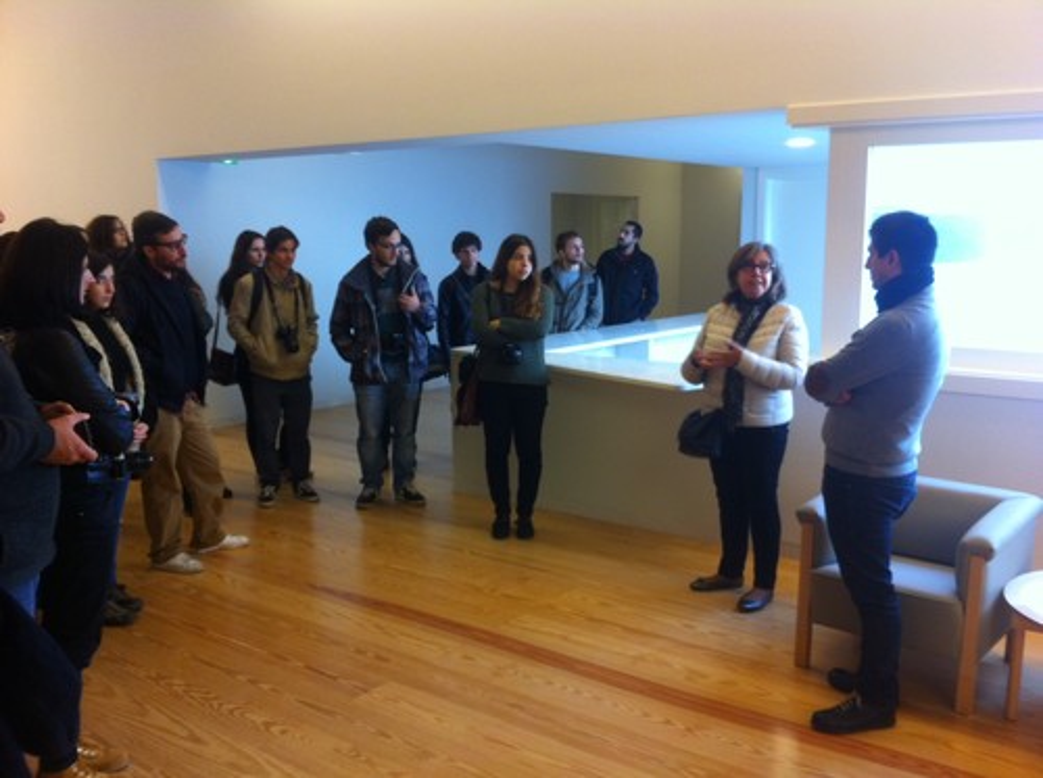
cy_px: 389
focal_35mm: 35
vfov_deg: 40.6
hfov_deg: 52.7
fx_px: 1053
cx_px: 522
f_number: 2.8
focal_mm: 3.85
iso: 100
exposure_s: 1/15
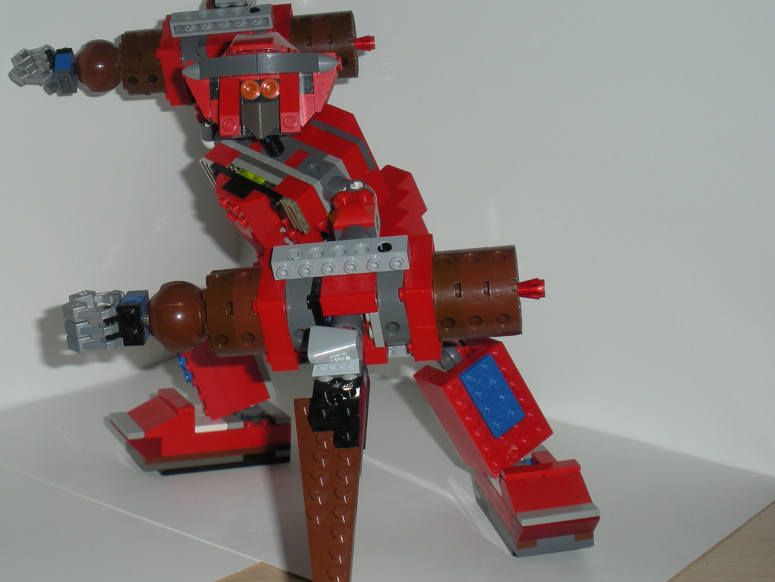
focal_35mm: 63
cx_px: 256
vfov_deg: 23.3
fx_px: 1410
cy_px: 278
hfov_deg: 30.5
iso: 64
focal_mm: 7.7
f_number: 4
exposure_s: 1/60
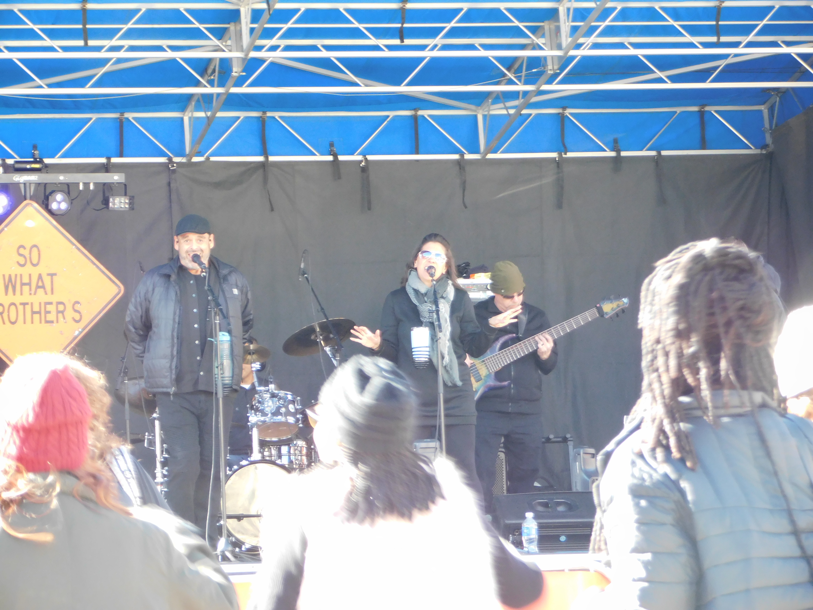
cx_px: 406
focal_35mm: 170
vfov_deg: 8.7
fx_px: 3993
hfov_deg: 11.6
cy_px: 305
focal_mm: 30.1
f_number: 5.3
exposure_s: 1/30
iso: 280
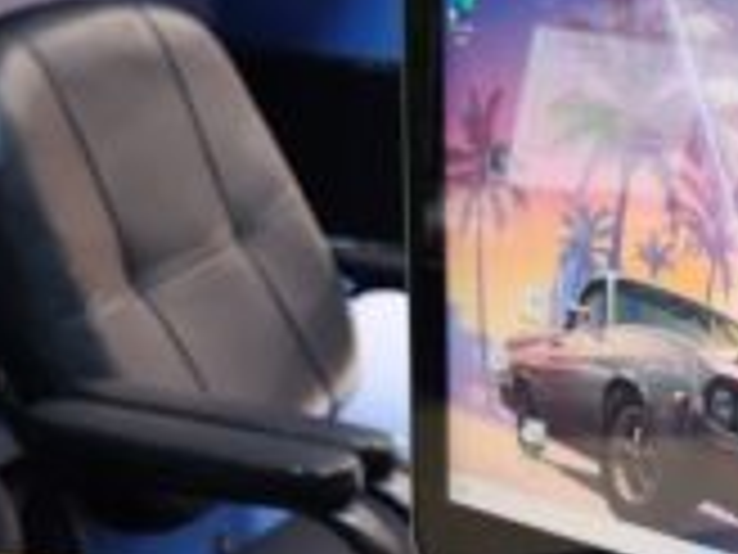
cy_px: 685
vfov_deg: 16.7
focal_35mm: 84
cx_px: 860
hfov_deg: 21.8
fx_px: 1791
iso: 160
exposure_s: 1/100
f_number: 1.8
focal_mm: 5.4
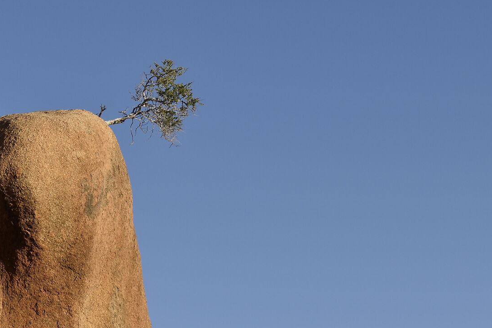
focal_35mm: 182
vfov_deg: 7.5
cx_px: 165
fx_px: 2489
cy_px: 114
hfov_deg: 11.3
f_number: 8
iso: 100
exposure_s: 1/320
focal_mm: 55
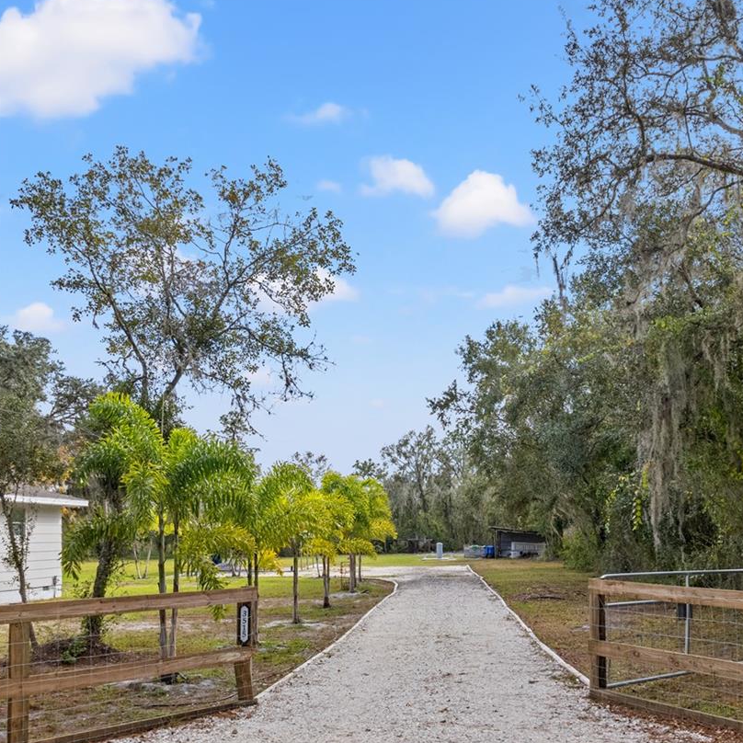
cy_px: 476
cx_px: 428
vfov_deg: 44.5
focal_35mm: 37
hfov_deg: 44.8
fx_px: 899
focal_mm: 8.38
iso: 110
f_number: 2.8
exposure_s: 1/80
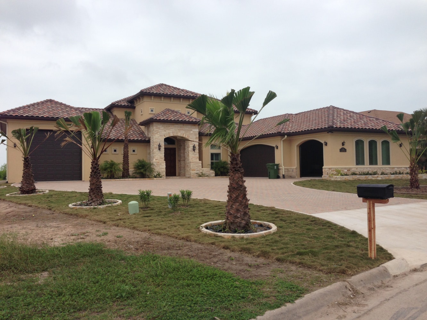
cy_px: 160
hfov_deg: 55.3
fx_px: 407
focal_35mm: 33
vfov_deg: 43.0
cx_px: 214
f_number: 2.4
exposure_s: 1/1550
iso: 50
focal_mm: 4.12
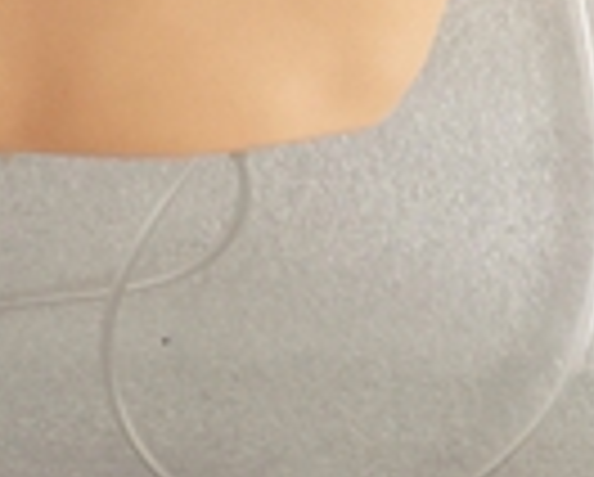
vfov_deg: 13.0
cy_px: -513
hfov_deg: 18.9
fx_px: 1778
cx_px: 162
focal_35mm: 101
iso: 40
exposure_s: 1/17
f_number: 2.2
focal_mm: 4.15
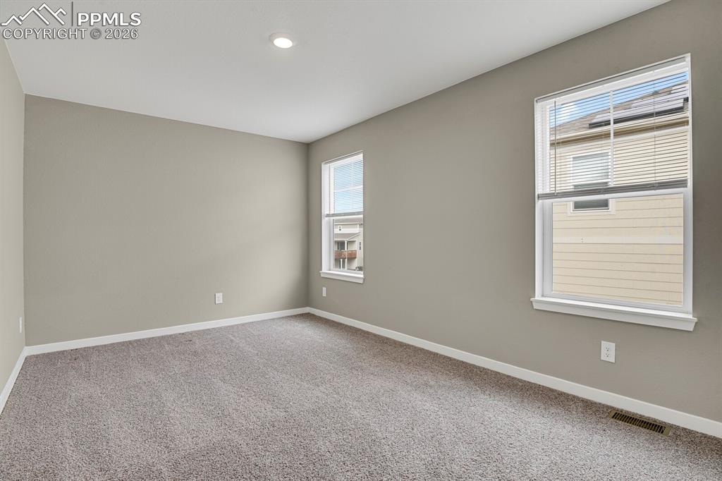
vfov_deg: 70.4
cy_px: 240
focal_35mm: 17
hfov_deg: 93.3
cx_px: 361
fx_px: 341
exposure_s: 1
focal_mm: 17
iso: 250
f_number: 8
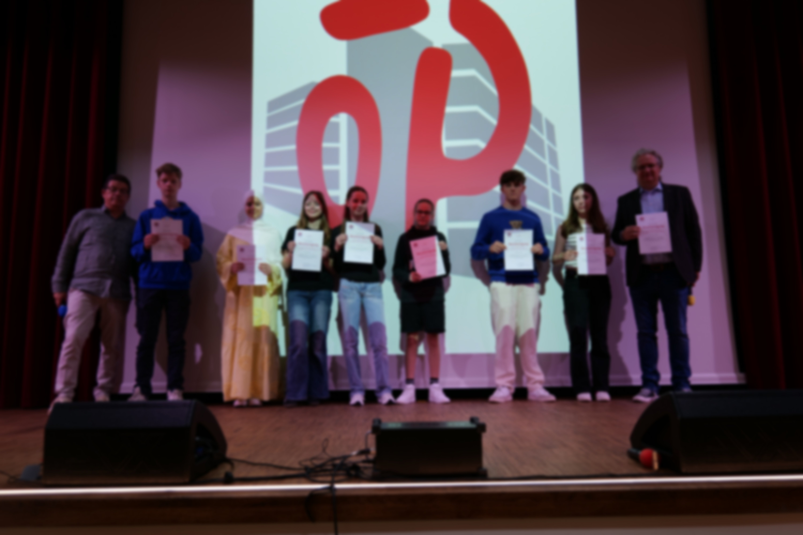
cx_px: 402
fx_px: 580
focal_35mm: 26
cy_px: 268
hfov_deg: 69.4
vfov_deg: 49.6
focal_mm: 26
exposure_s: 1/40
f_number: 3.9
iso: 400
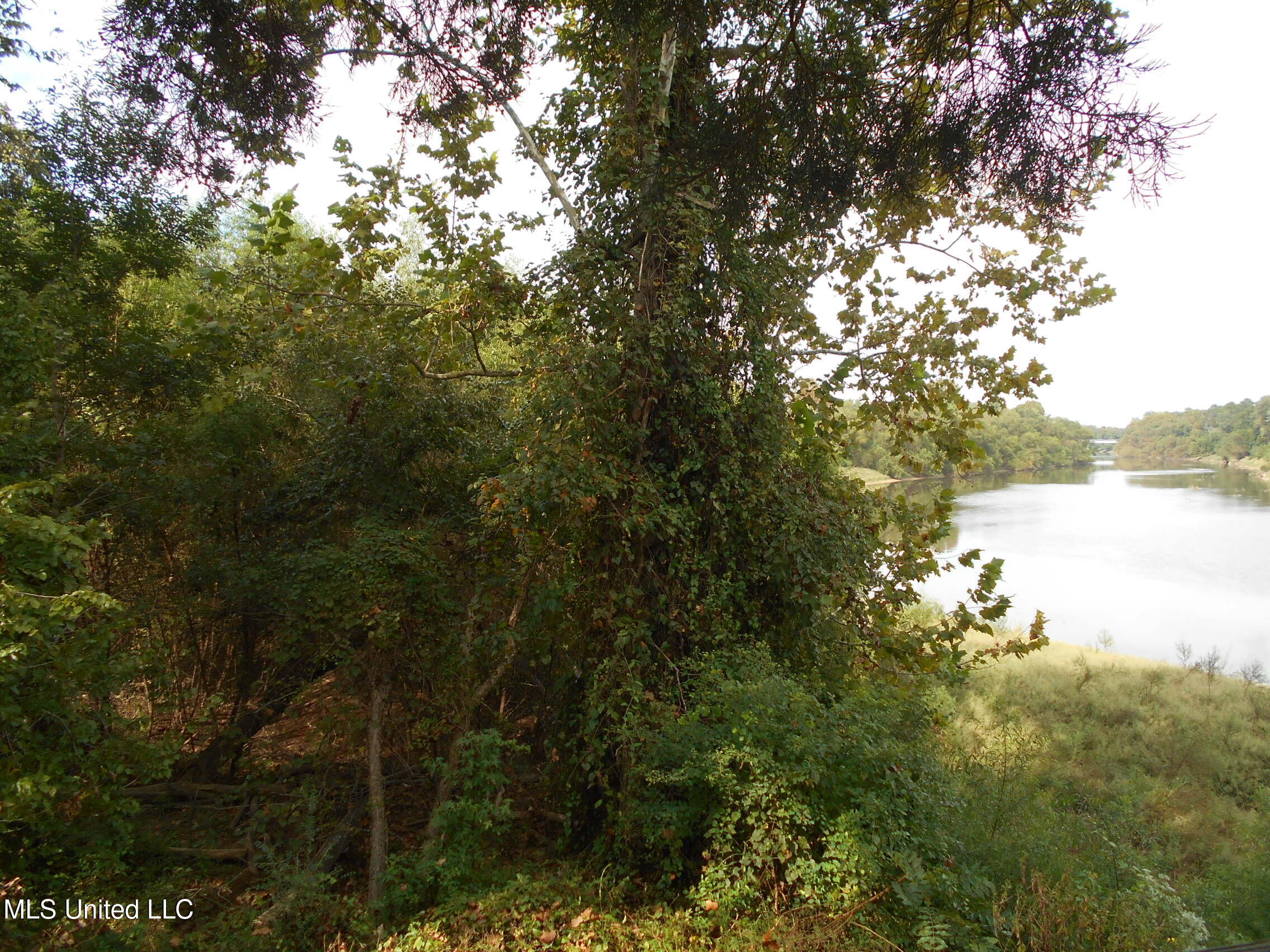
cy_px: 476
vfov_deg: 53.1
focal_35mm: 26
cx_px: 635
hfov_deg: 67.3
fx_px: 954
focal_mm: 4.6
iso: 80
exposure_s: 1/320
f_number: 3.2
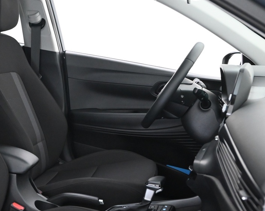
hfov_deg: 35.0
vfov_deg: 28.5
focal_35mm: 52
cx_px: 57
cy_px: 167
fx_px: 408
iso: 4500
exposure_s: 1/60
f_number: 4
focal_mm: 24
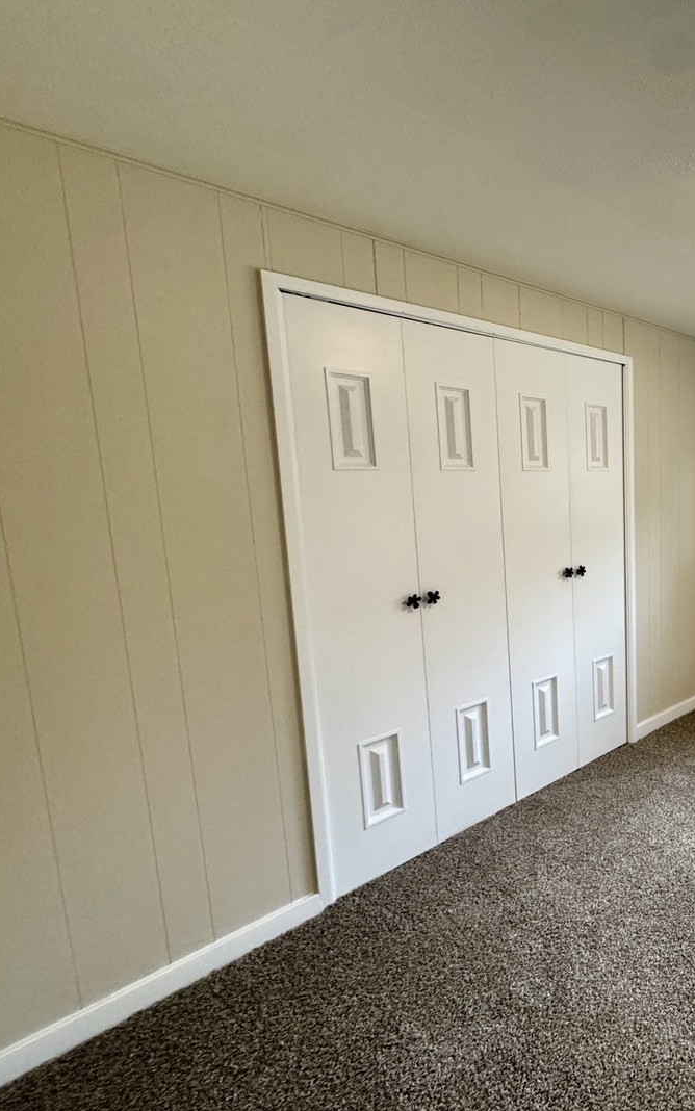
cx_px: 705
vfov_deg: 85.0
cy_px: 561
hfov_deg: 48.4
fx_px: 606
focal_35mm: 20
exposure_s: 1/120
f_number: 2.2
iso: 250
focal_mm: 2.22
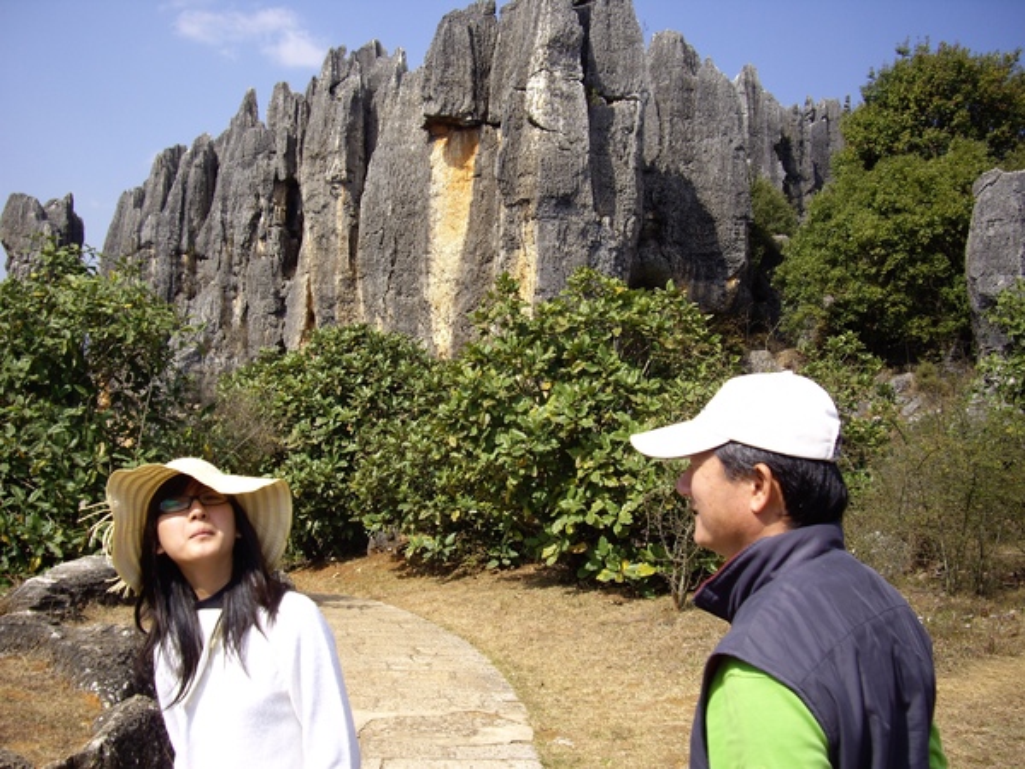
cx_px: 512
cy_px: 384
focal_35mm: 38
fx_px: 1125
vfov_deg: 37.7
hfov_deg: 49.0
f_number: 8
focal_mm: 7.9
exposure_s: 1/100
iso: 64
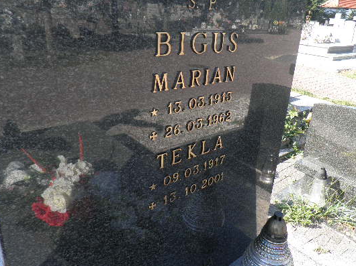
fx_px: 298
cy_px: 120
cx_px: 196
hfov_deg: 61.5
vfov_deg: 48.1
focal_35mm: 29
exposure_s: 1/160
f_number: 3.3
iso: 64
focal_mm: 4.3
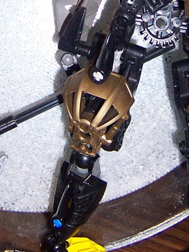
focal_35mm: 90
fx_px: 655
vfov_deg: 21.0
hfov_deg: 16.4
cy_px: -8
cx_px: 78
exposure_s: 1/60
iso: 140
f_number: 2.8
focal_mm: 5.5
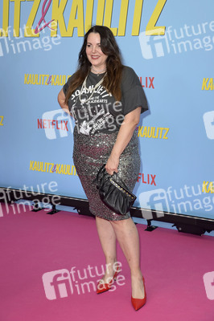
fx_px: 581
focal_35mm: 65
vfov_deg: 31.0
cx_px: 107
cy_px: 160
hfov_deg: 20.9
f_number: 6.3
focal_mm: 65
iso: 640
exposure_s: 1/250
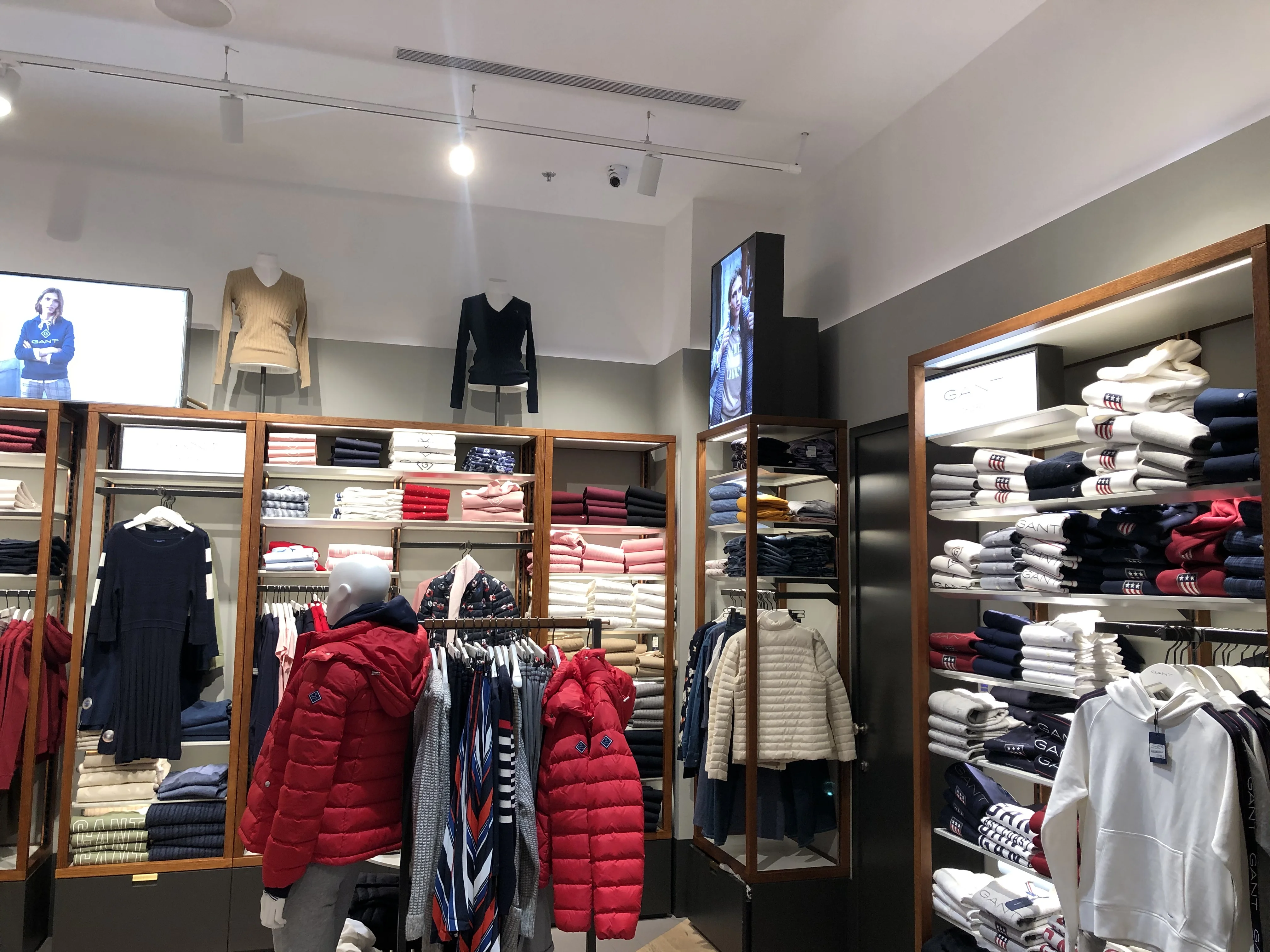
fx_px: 1027
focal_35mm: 28
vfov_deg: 49.7
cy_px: 476
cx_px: 635
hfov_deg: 63.4
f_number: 1.8
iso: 25
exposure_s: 1/33
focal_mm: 4
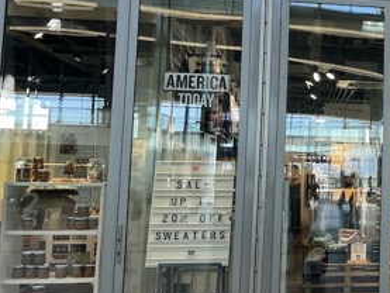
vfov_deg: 24.4
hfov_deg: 29.1
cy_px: 108
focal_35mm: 60
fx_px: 676
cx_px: 427
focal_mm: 5.7
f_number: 1.5
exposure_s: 1/122
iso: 32
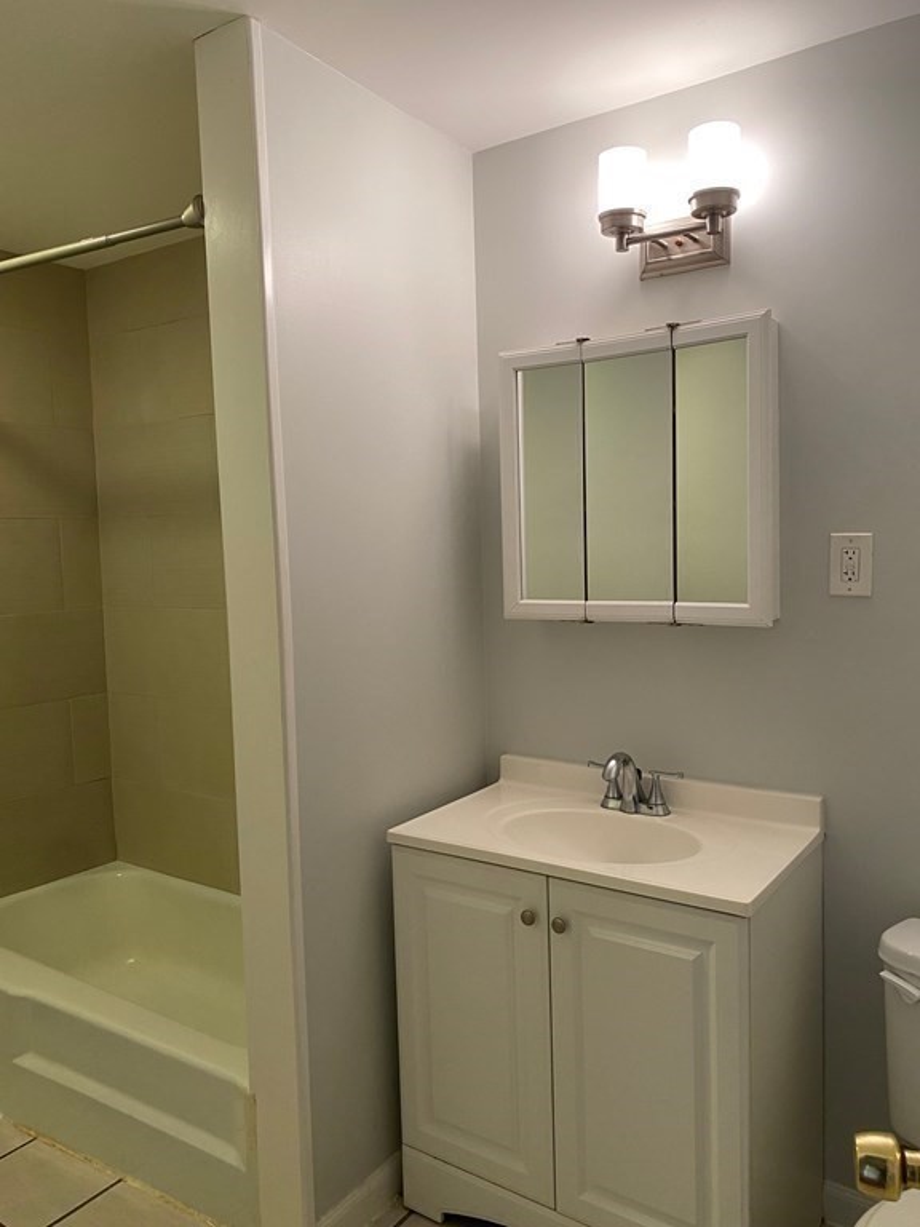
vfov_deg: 67.3
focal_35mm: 26
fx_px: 921
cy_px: 614
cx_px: 460
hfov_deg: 53.1
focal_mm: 4.25
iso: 125
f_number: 1.8
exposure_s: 1/60
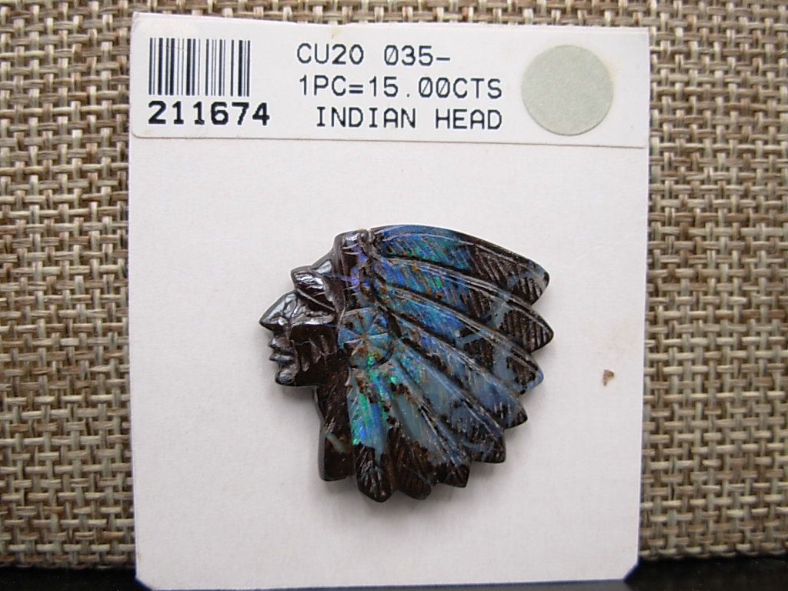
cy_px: 296
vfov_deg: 37.7
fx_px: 865
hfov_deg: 49.0
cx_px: 394
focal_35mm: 38
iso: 50
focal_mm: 6.3
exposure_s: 1/53.8
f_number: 2.9
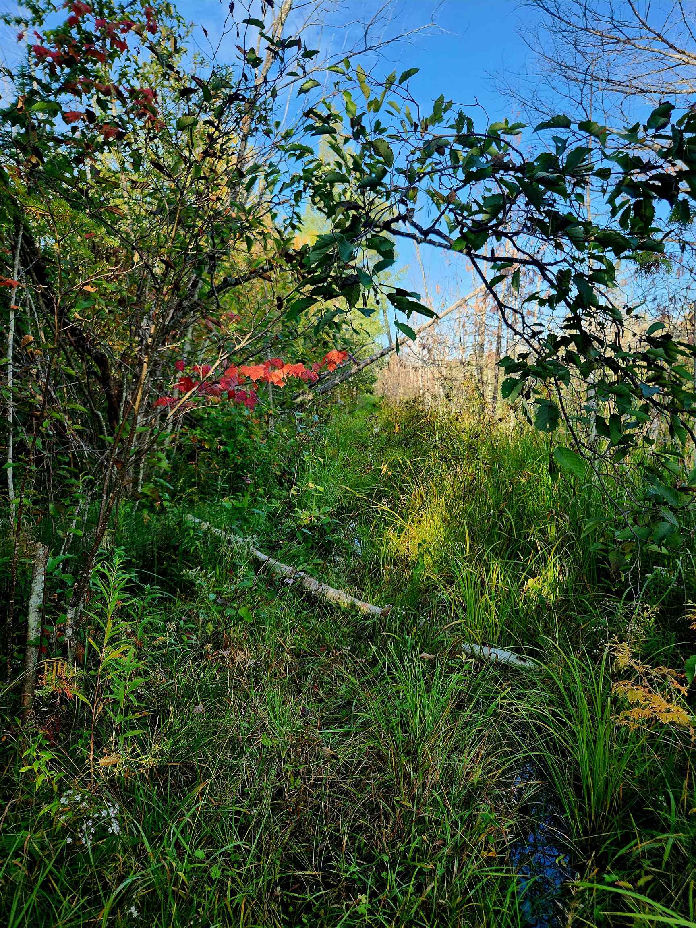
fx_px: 617
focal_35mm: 23
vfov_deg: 73.9
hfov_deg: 58.9
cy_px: 464
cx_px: 348
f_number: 1.8
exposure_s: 1/357
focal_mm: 5.4
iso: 20
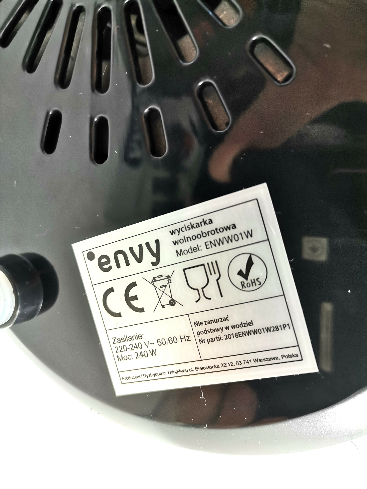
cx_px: 184
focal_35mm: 26
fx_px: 368
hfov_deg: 53.1
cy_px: 244
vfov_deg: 67.3
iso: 50
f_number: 1.8
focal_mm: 4.75
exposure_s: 1/160
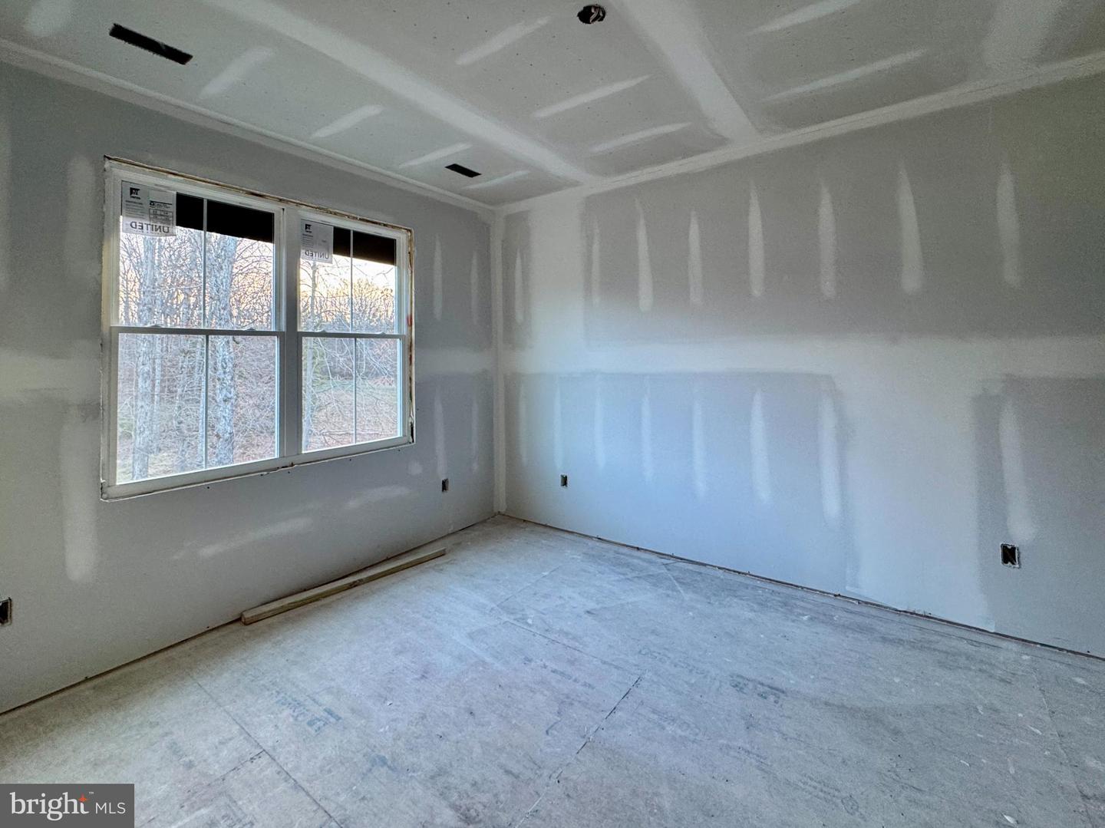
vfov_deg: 85.6
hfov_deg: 102.1
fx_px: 447
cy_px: 414
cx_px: 552
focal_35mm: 14
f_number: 2.2
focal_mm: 2.22
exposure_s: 1/99
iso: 200
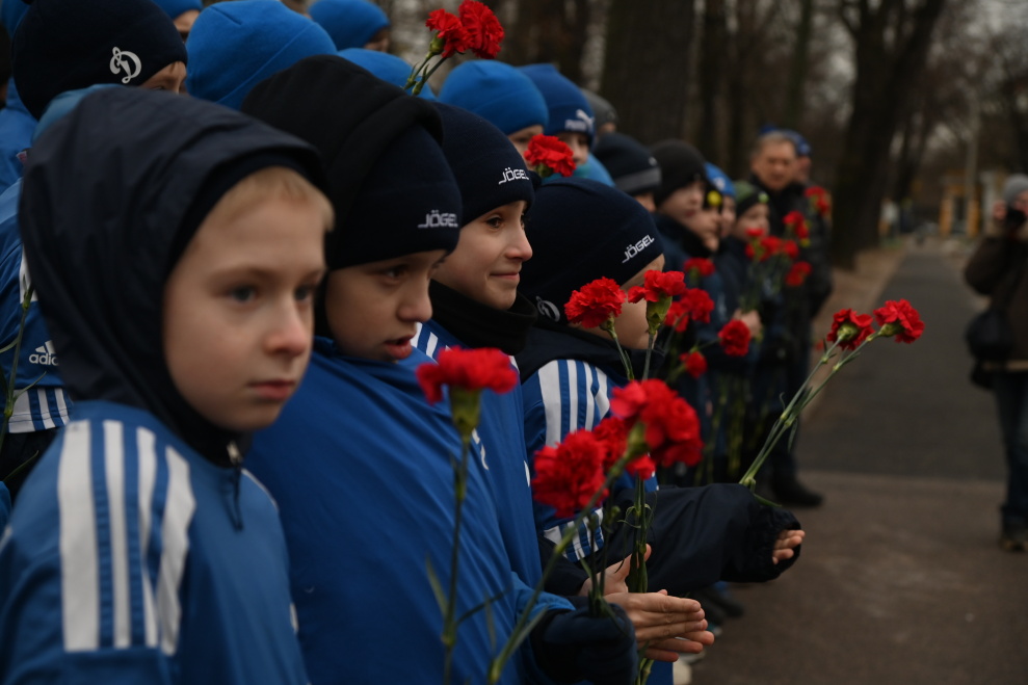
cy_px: 342
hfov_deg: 28.8
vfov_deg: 19.4
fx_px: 1998
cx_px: 514
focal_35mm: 70
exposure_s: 1/200
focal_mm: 70
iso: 640
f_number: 5.6
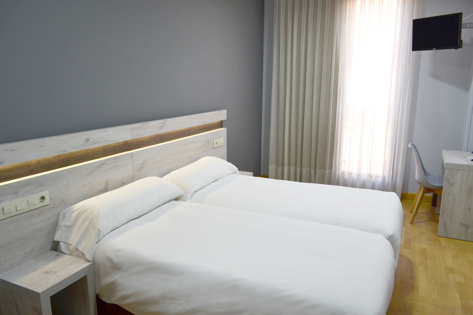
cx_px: 236
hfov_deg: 67.4
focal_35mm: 27
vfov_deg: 47.9
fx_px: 355
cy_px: 158
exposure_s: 1/25
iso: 400
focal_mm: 18
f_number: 7.1
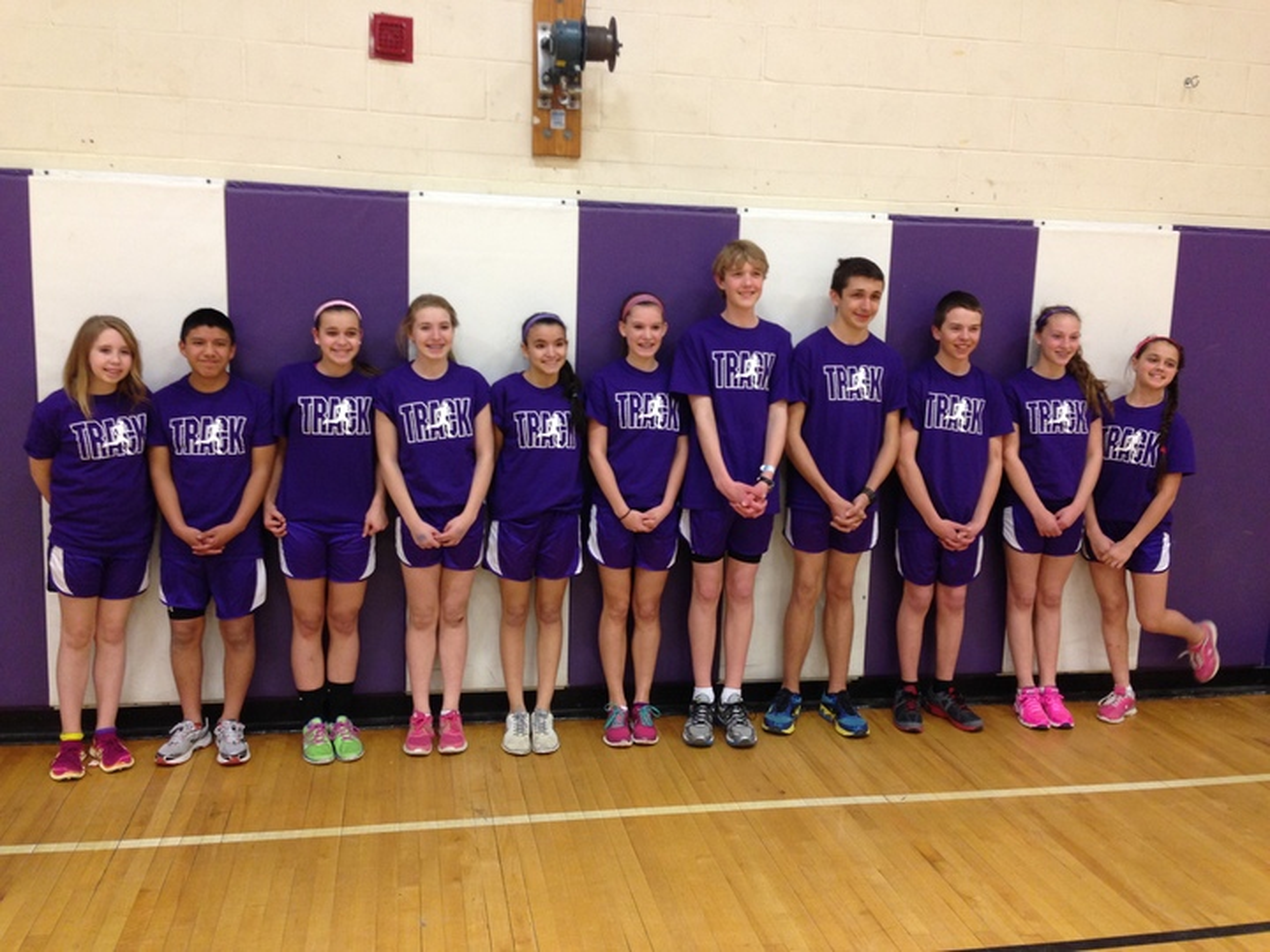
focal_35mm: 33
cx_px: 635
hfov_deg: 55.4
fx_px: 1211
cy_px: 476
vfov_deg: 42.9
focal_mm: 4.12
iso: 125
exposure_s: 1/20
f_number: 2.4
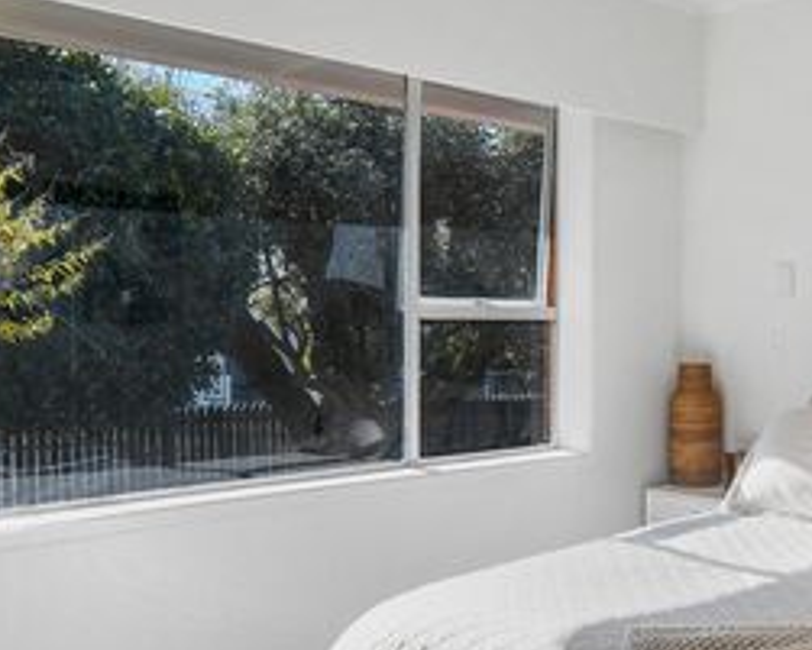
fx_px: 1034
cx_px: 582
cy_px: 375
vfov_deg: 34.8
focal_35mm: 43
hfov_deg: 41.9
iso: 500
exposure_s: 1/500
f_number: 10
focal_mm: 10
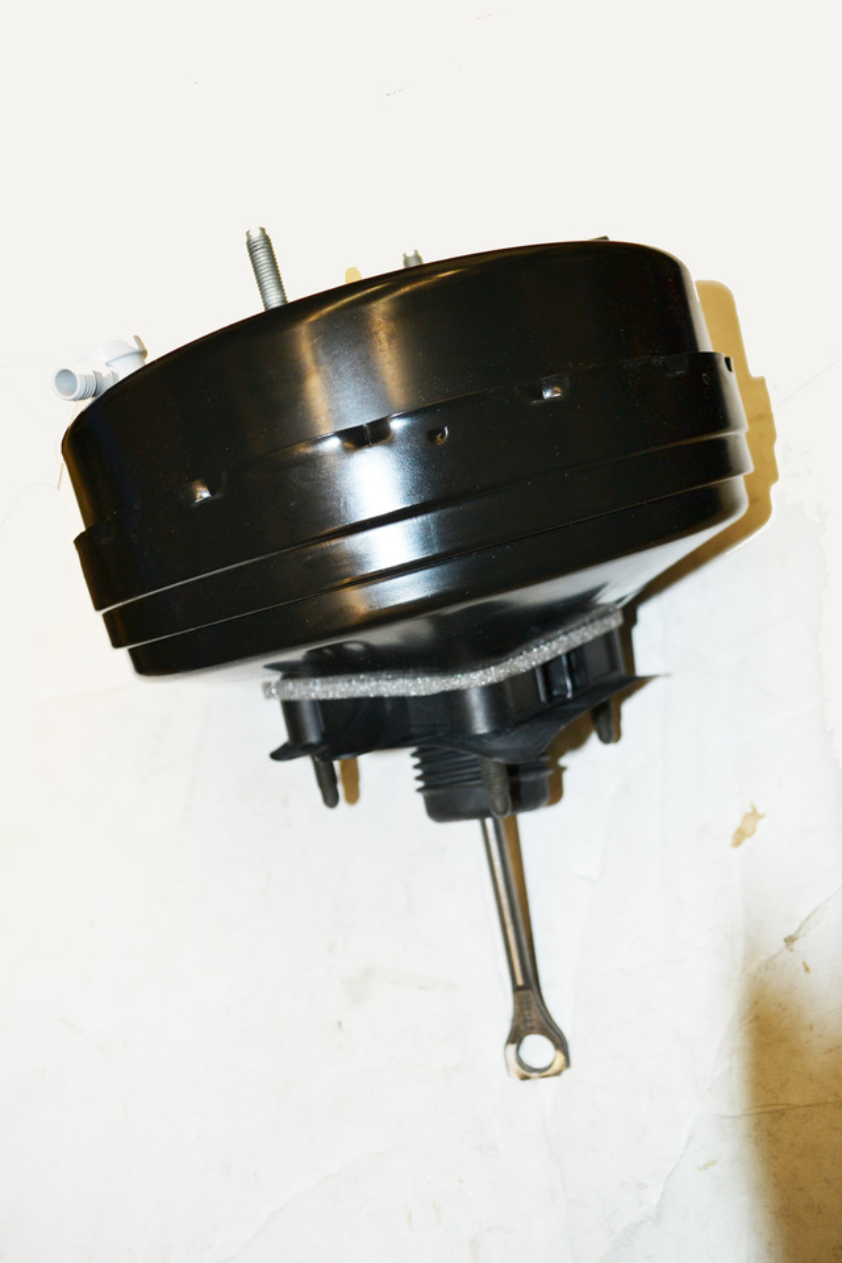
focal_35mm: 27
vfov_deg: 67.4
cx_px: 421
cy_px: 632
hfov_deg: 47.9
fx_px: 947
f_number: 3.5
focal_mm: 18
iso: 180
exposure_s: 1/60
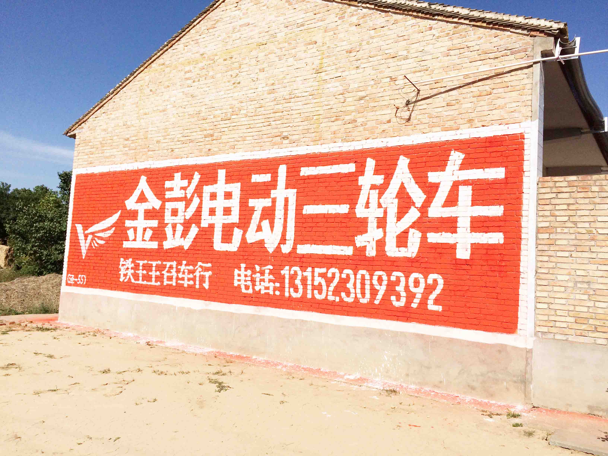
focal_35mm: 29
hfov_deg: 61.7
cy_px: 228
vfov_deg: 48.2
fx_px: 509
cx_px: 304
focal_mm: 4.15
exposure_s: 1/6849
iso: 32
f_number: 2.2
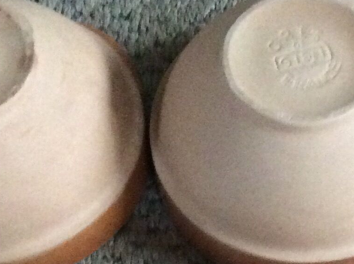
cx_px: 336
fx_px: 1113
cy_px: 335
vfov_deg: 13.1
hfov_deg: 17.7
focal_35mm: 109
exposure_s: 1/17
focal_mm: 3.3
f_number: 2.4
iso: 500
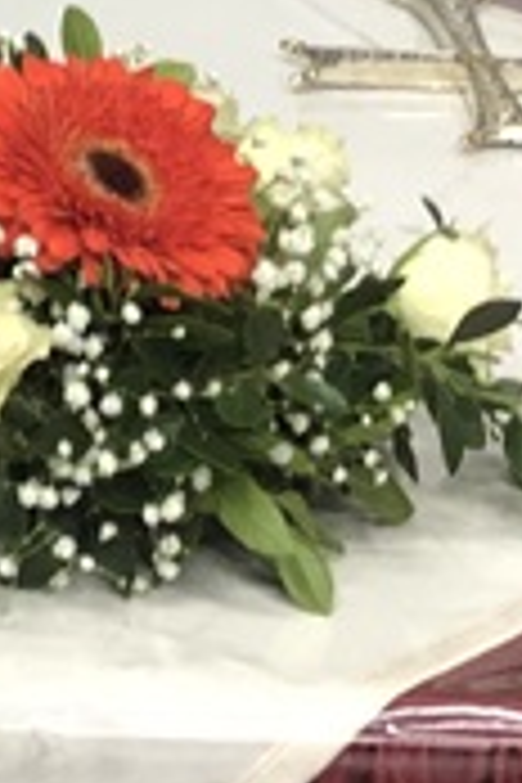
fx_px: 3871
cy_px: -747
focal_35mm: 178
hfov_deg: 7.3
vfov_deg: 10.6
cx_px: -616
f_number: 1.8
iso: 50
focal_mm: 3.99
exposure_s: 1/17
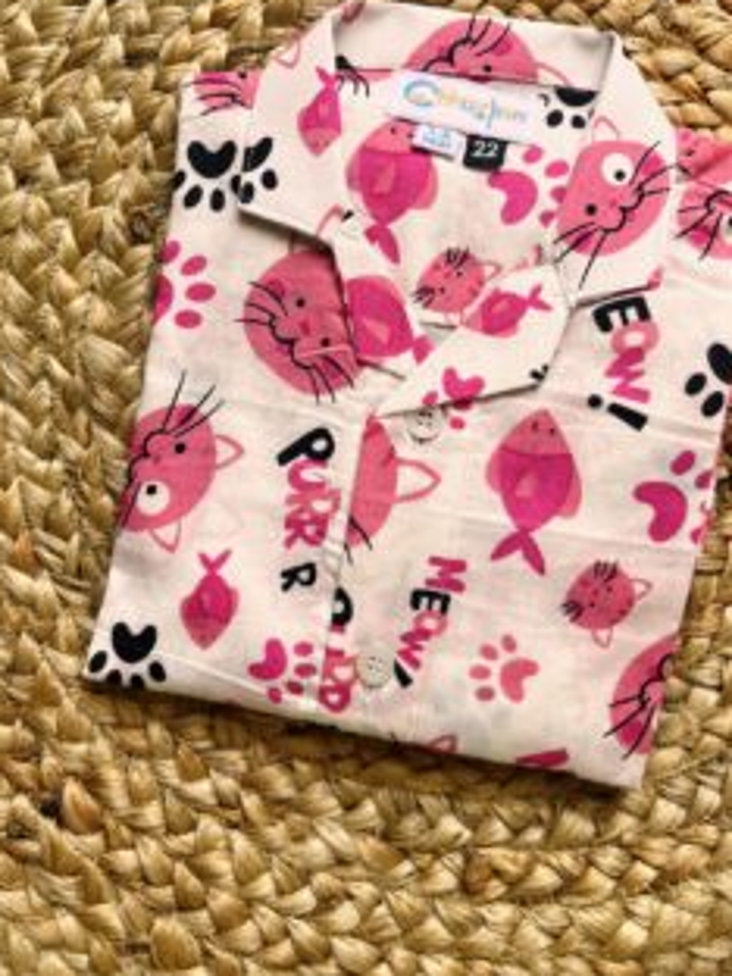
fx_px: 1015
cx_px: 347
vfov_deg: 50.9
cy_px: 379
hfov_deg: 39.6
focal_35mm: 36
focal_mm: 5.1
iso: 50
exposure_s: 1/121
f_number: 1.6
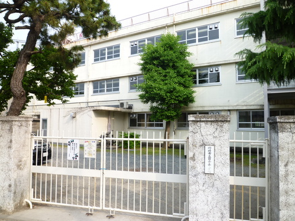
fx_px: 213
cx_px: 148
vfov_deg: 54.9
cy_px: 110
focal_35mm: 25
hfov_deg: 69.4
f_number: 4
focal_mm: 4.5
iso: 80
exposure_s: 1/125
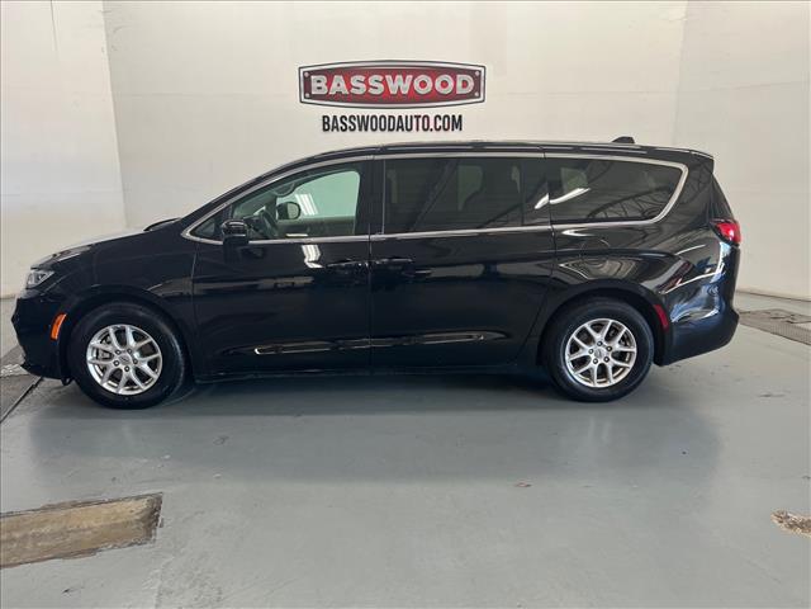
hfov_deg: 67.3
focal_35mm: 26
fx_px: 609
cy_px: 304
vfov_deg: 53.1
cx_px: 406
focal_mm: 5.7
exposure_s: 1/60
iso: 64
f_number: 1.5
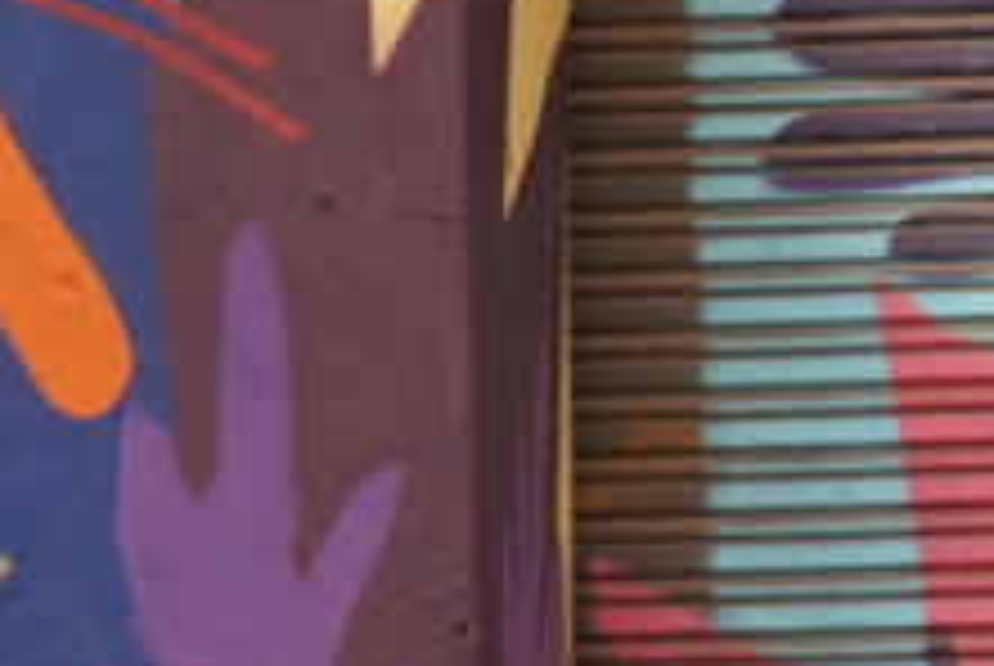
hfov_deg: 5.3
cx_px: 1655
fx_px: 10607
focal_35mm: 384
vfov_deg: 3.5
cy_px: 1858
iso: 125
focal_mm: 35
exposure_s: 1/160
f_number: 4
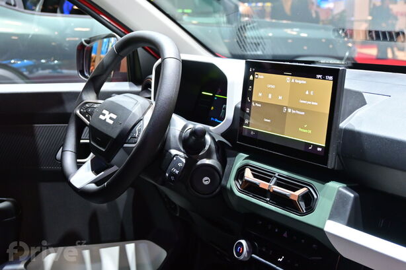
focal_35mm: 56
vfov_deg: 24.4
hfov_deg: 35.9
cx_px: 203
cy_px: 135
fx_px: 626
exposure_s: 1/40
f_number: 6.3
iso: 800
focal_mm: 37
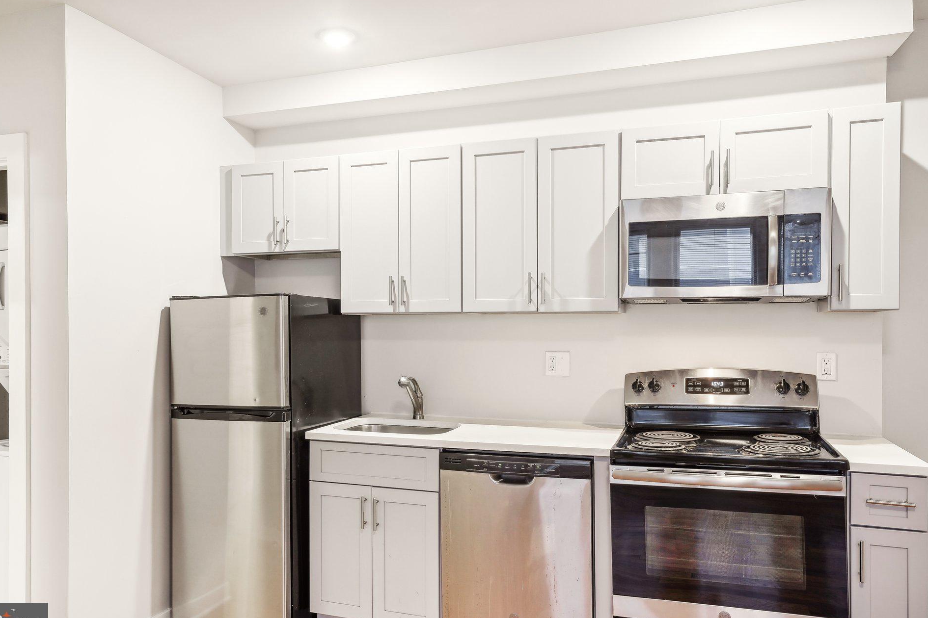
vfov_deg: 49.6
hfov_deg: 69.4
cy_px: 304
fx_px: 670
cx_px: 442
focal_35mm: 26
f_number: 8
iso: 500
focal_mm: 24
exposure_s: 1/6
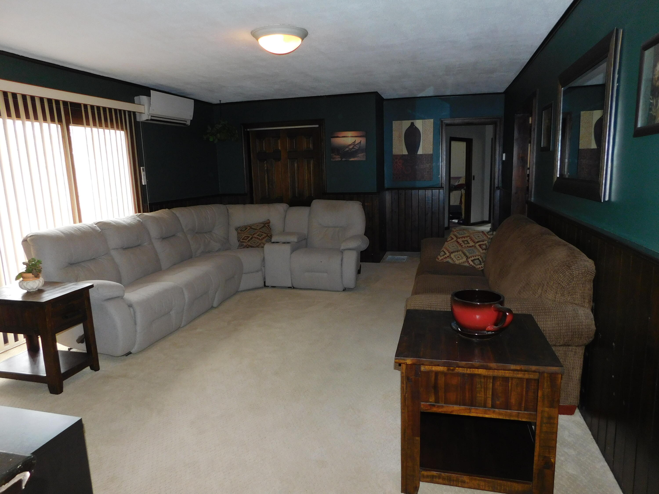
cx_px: 330
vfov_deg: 58.9
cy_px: 247
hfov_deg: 73.9
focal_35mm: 23
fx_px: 438
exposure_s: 1/30
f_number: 3
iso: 200
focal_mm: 4
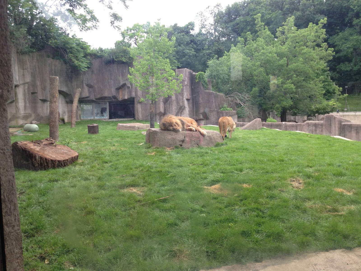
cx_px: 180
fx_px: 344
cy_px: 136
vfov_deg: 42.9
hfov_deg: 55.4
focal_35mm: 33
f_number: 2.4
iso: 50
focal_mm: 4.13
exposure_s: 1/179
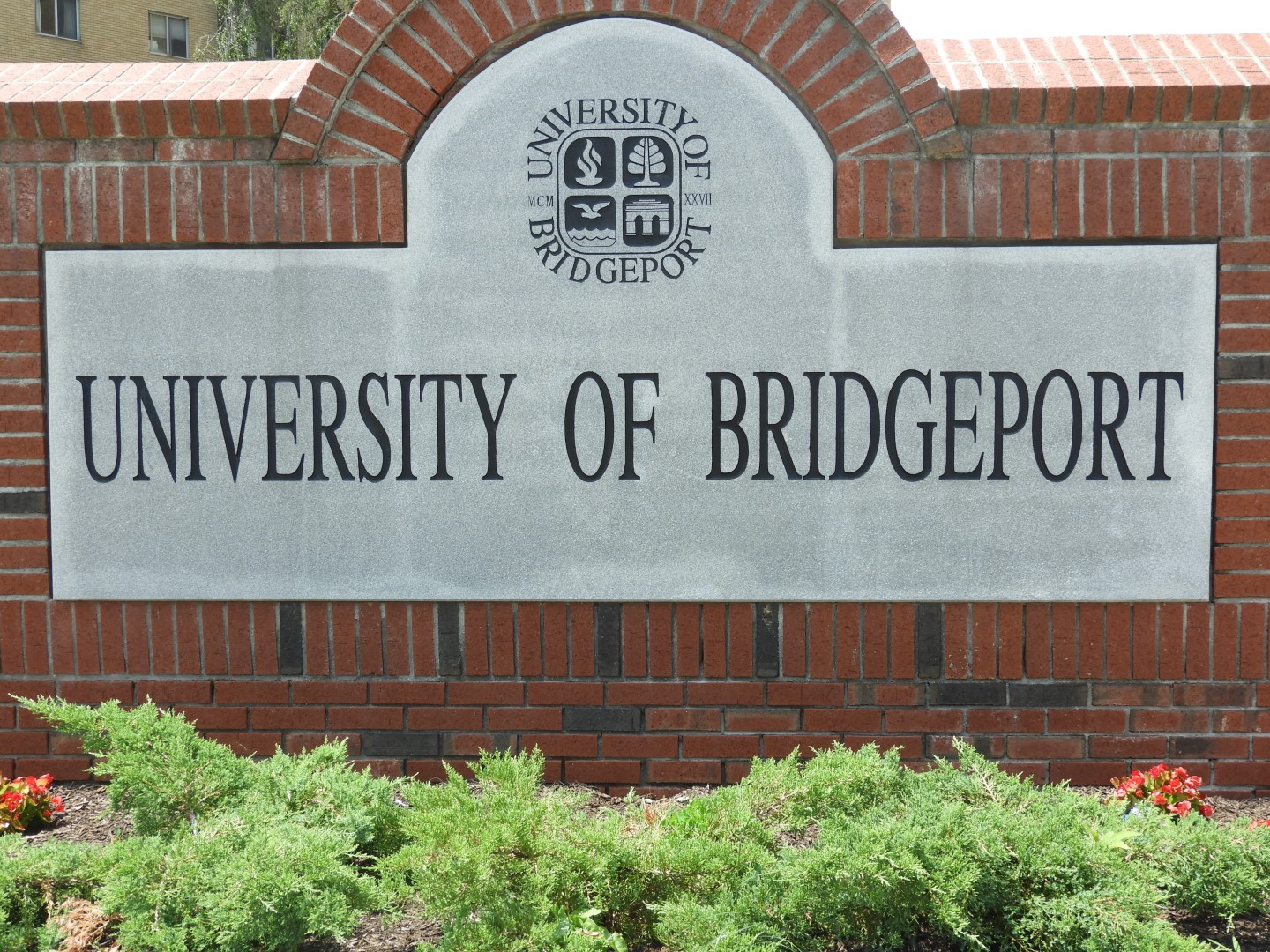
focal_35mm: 45
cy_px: 476
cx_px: 635
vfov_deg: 32.2
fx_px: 1651
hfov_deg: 42.1
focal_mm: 8.1
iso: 100
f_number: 4
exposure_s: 1/320
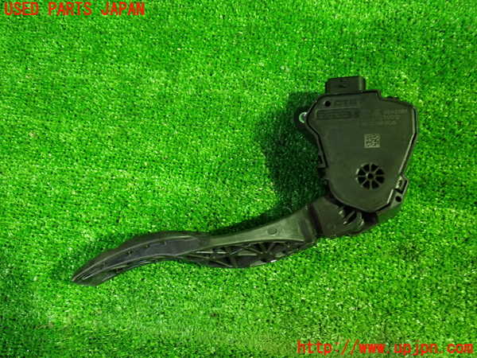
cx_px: 238
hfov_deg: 56.8
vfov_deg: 44.2
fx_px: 441
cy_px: 179
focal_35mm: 32
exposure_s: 1/25
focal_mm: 5.79
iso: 800
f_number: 2.4
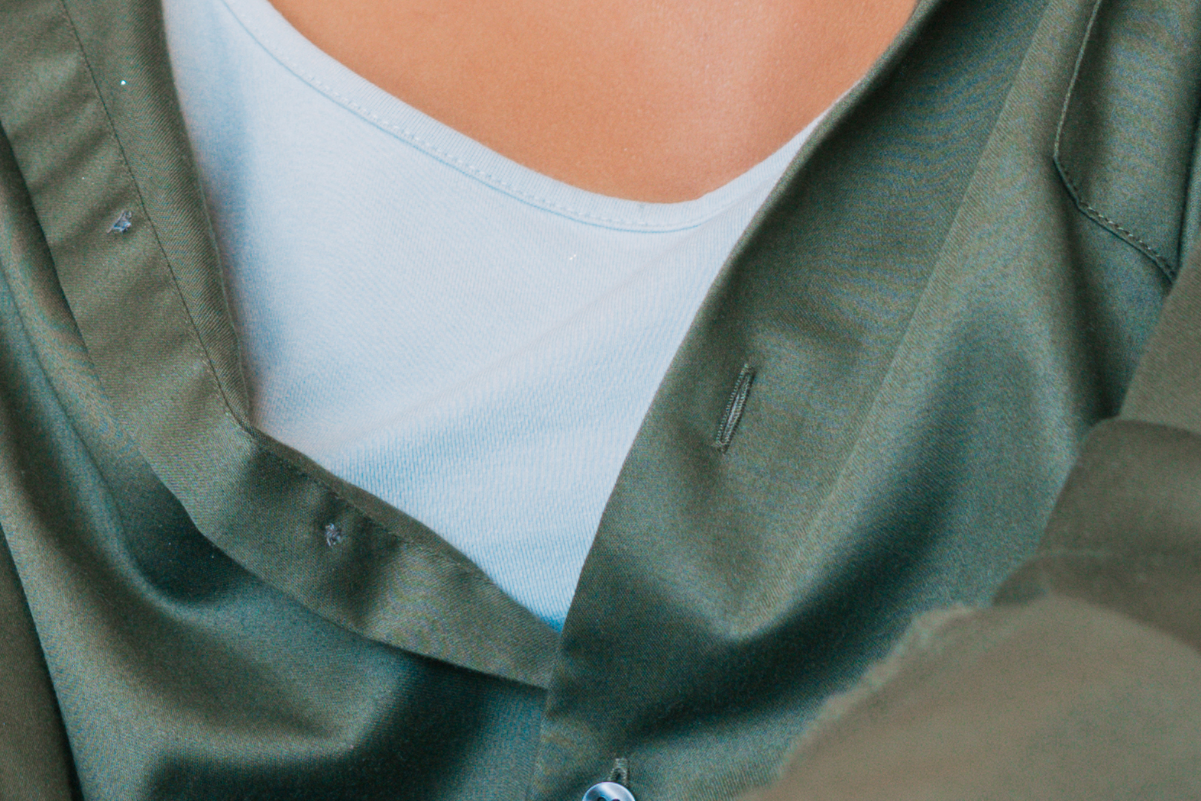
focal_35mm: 177
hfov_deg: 11.5
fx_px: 5906
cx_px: -90
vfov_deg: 7.6
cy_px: -377
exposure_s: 1/80
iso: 320
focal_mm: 35
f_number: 3.5
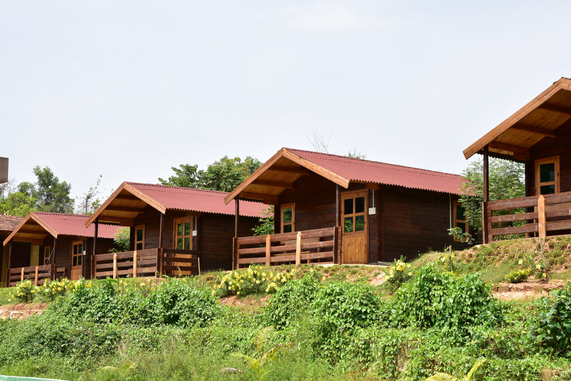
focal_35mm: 60
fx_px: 952
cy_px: 190
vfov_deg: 22.6
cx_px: 286
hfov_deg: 33.4
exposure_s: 1/200
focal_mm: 40
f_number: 9
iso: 125
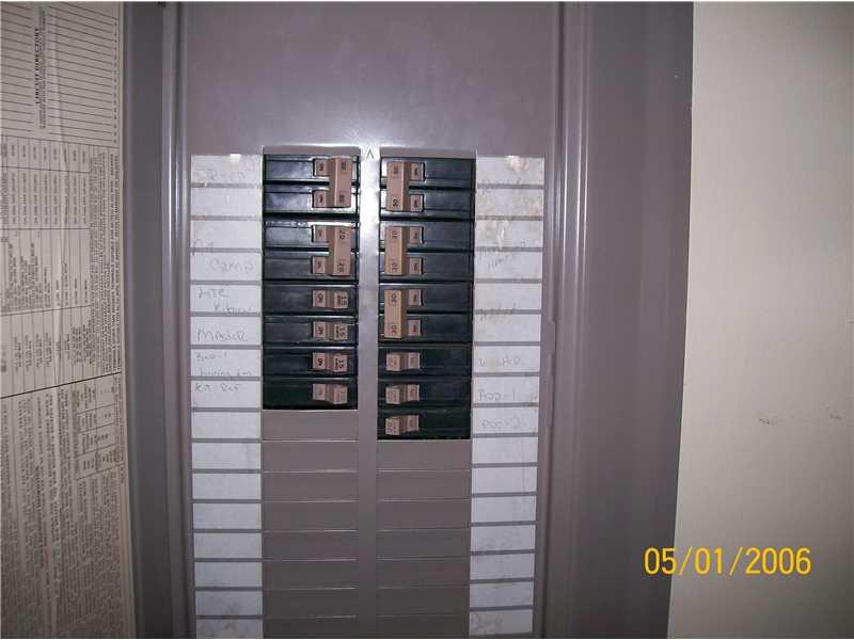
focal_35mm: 36
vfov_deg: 39.7
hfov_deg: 51.4
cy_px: 320
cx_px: 427
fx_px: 888
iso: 80
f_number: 2.7
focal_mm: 6
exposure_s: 1/64
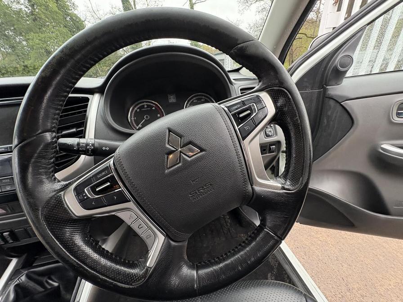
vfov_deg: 85.7
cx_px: 202
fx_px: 163
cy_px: 151
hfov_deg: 102.1
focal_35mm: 14
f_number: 2.2
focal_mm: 2.22
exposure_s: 1/83
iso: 200
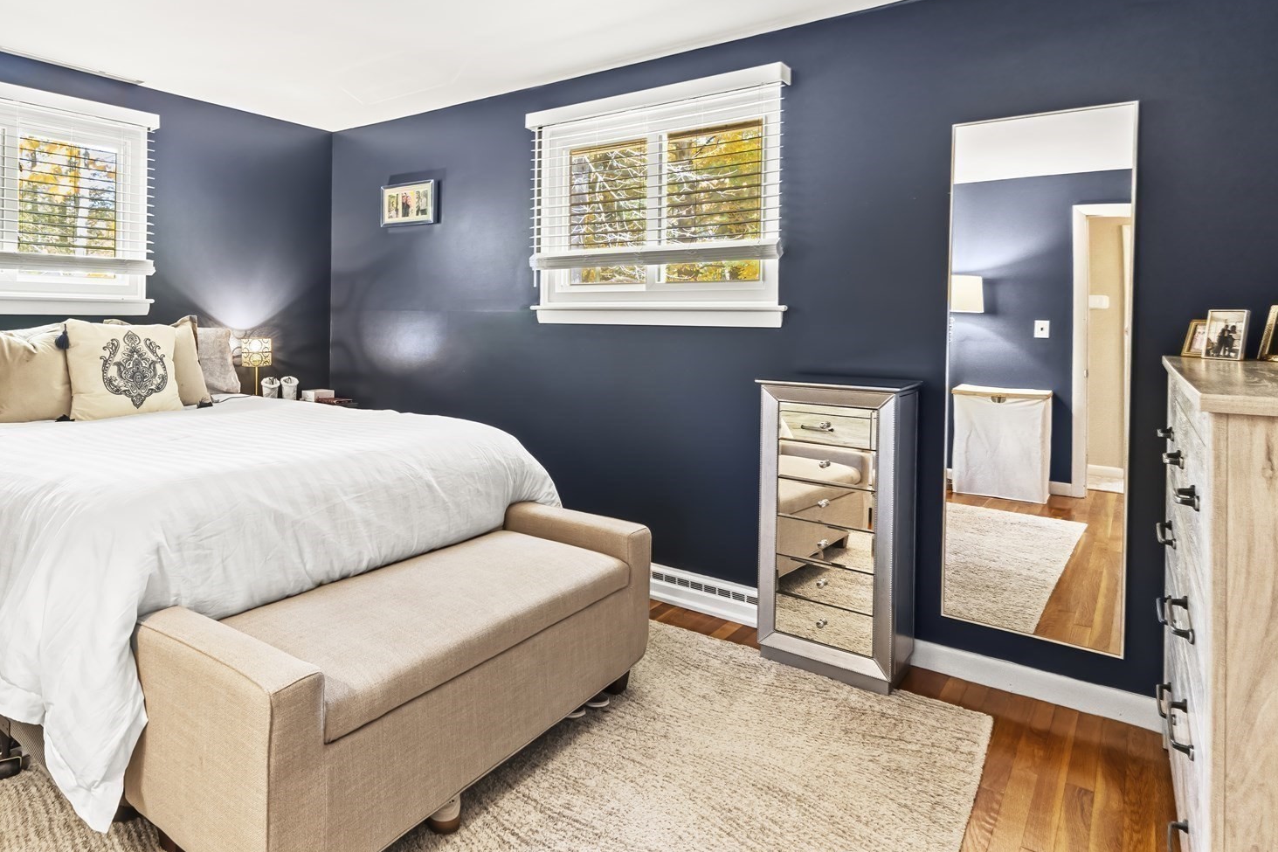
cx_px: 502
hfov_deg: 80.1
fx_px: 745
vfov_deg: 58.7
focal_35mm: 21
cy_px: 320
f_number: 8
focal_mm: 10
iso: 800
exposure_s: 1/1.67
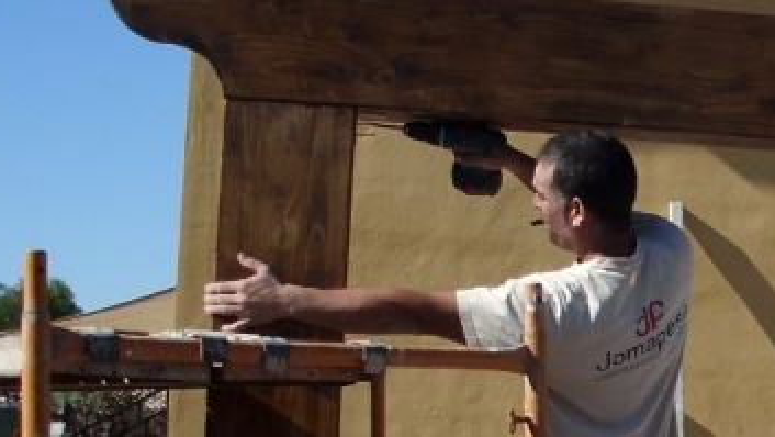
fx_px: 2056
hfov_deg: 20.3
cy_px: 442
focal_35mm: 100
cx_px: 856
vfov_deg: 12.0
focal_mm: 6.3
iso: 64
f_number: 7.3
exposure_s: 1/250
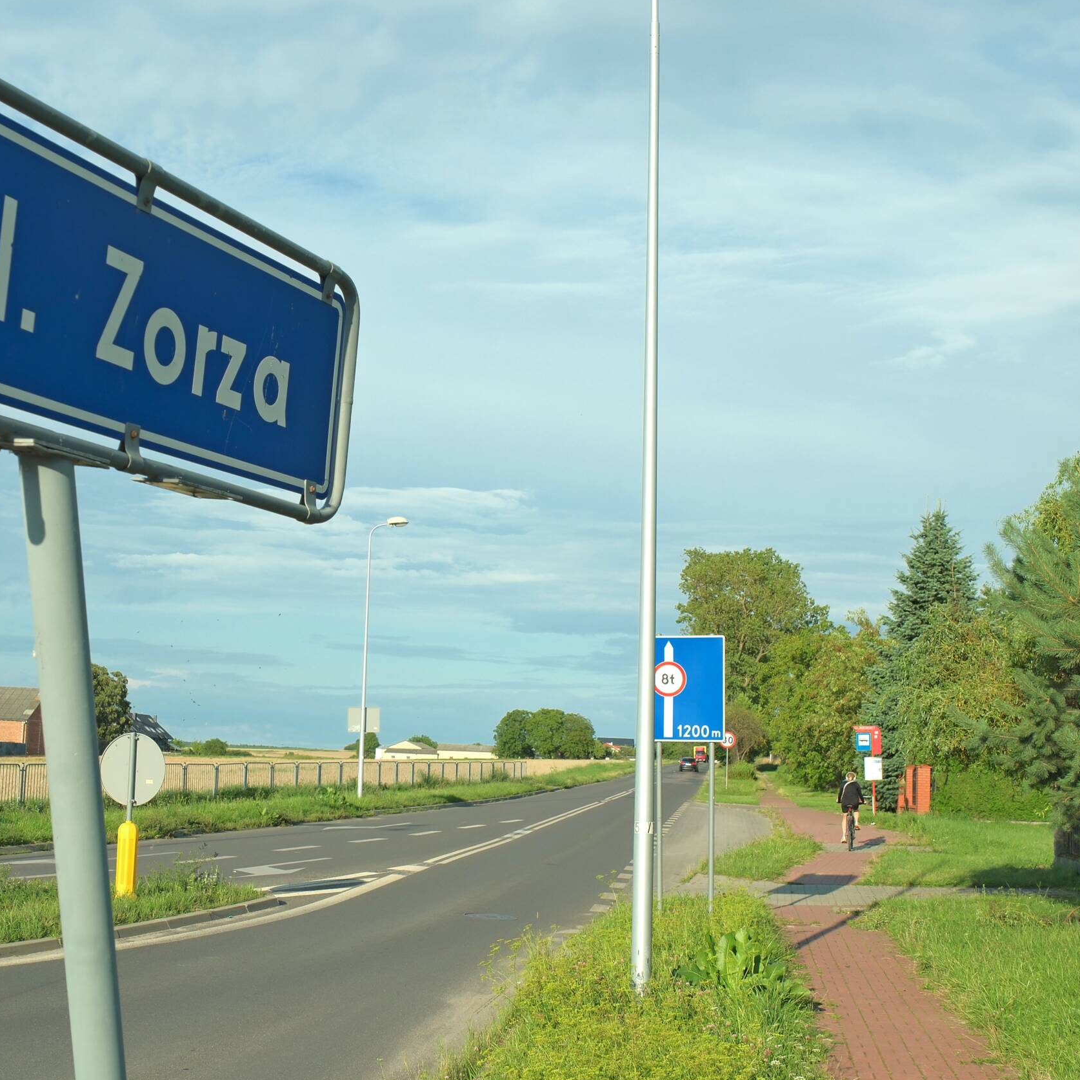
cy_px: 543
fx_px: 1836
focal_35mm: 52
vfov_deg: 32.8
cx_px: 397
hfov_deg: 32.6
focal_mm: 26.6
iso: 500
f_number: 7.1
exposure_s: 1/250
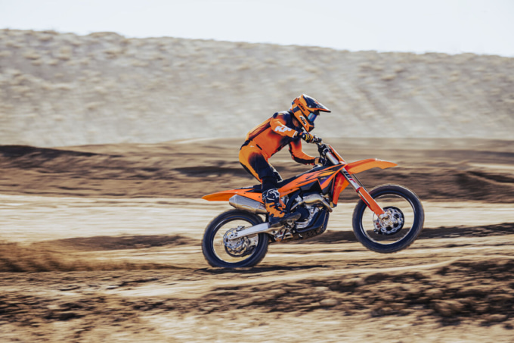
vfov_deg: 13.4
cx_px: 257
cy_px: 172
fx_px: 1456
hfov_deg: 20.0
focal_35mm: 102
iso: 50
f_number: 4
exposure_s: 1/250
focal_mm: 102
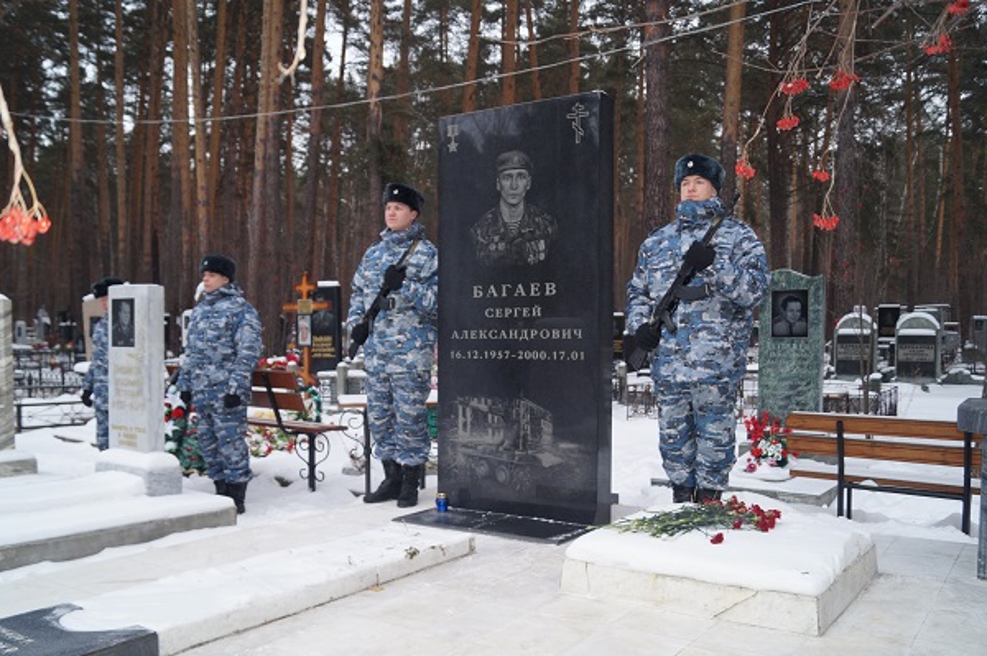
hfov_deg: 62.0
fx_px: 822
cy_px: 328
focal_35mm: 30
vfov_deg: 43.5
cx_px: 494
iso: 125
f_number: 4
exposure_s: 1/60
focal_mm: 20
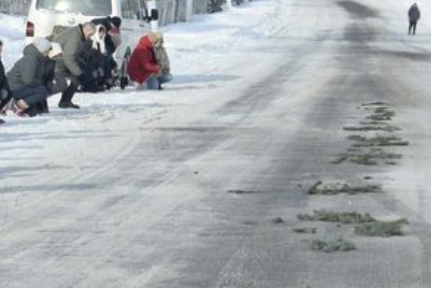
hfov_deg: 9.6
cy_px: 7
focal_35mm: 211
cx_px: -19
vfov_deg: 6.5
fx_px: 2532
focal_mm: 55
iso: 200
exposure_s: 1/640
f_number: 5.6
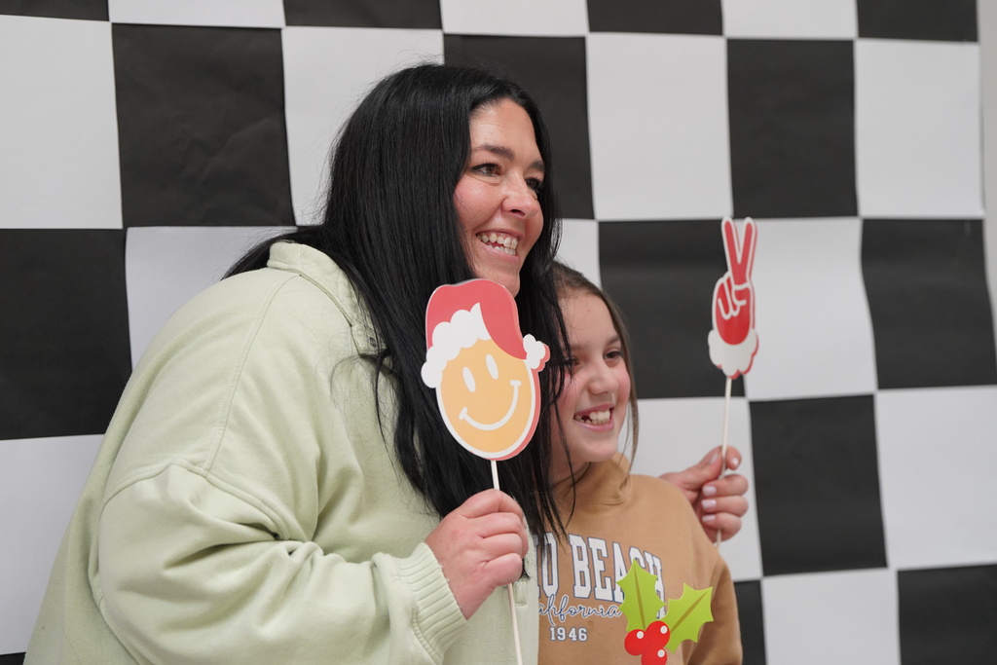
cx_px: 498
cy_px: 332
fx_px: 3684
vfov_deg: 10.3
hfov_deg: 15.4
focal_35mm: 133
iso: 3200
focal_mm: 133
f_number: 4
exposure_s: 1/160
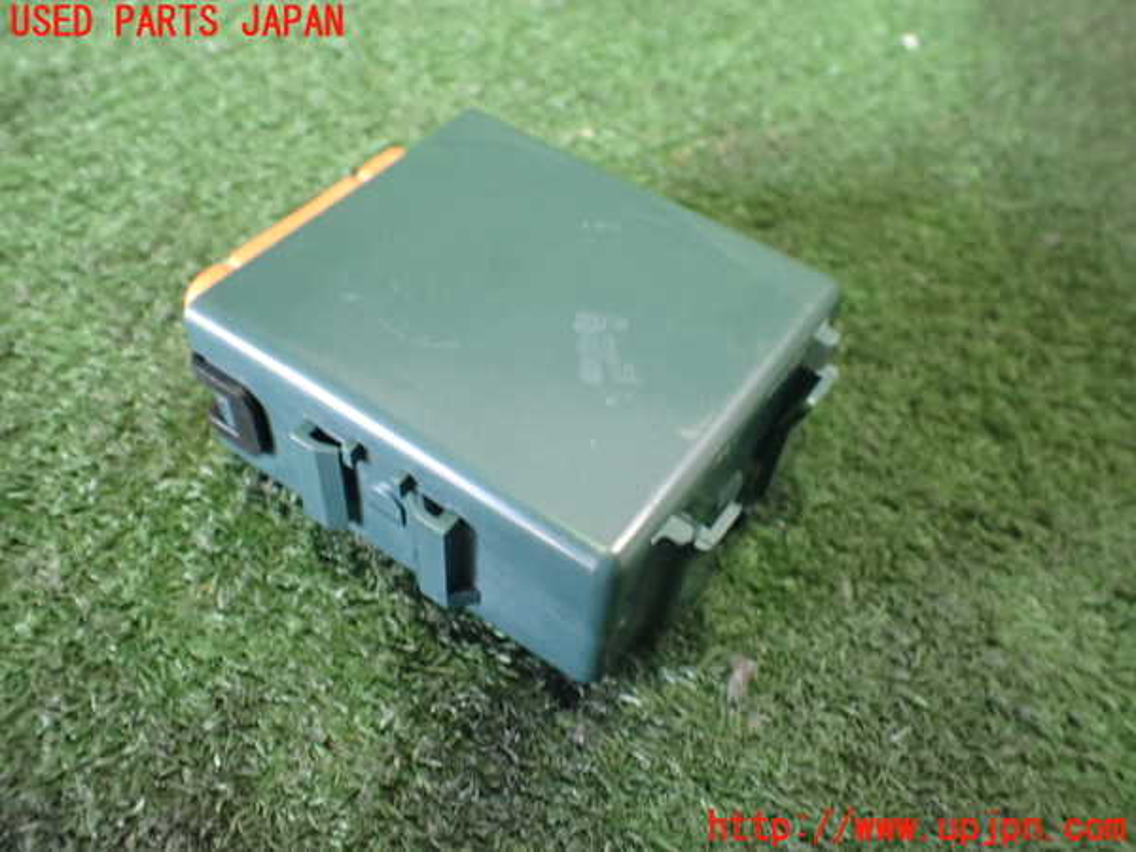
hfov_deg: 60.0
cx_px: 568
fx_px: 985
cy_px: 426
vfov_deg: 46.8
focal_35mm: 30
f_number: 2.3
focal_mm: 5.4
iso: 800
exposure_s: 1/40
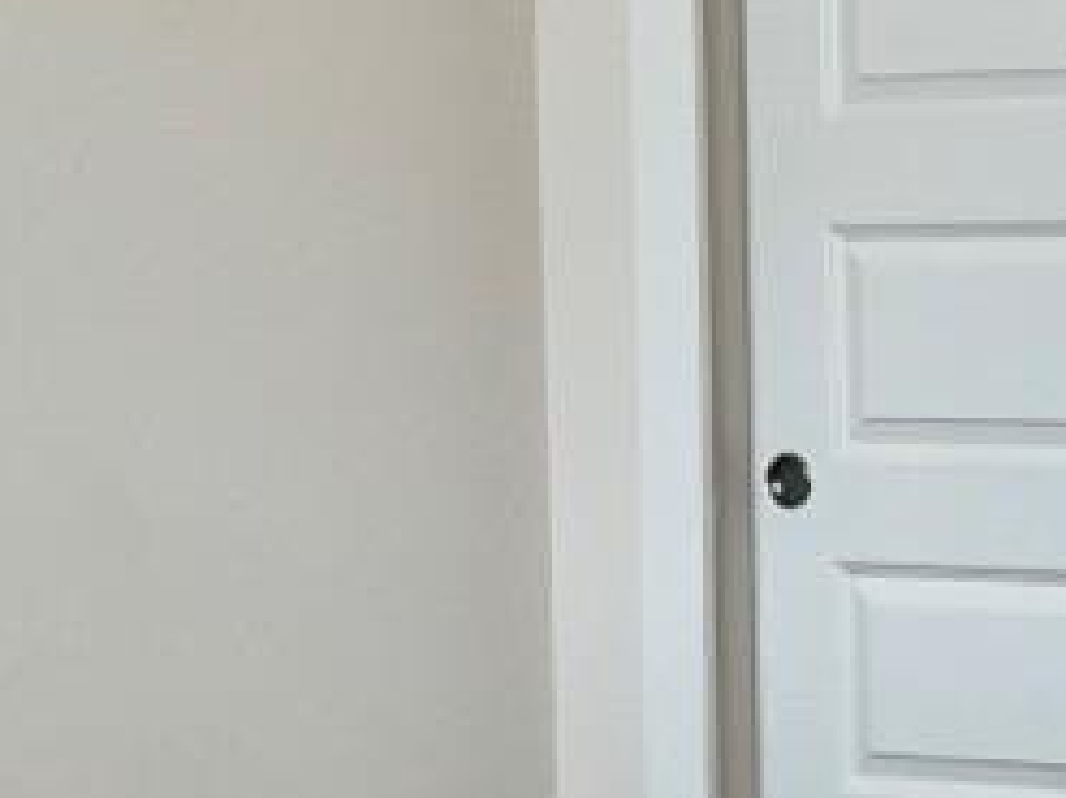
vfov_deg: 13.2
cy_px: 552
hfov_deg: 16.6
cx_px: 1368
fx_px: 3447
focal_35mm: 112
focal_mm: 3
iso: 32
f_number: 1.8
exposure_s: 1/120
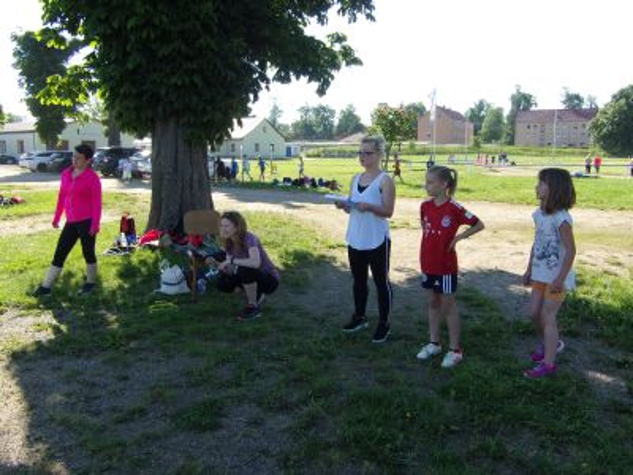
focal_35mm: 30
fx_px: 549
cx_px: 316
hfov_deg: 60.0
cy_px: 238
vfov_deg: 46.8
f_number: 3.7
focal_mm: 5.4
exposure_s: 1/400
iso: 80
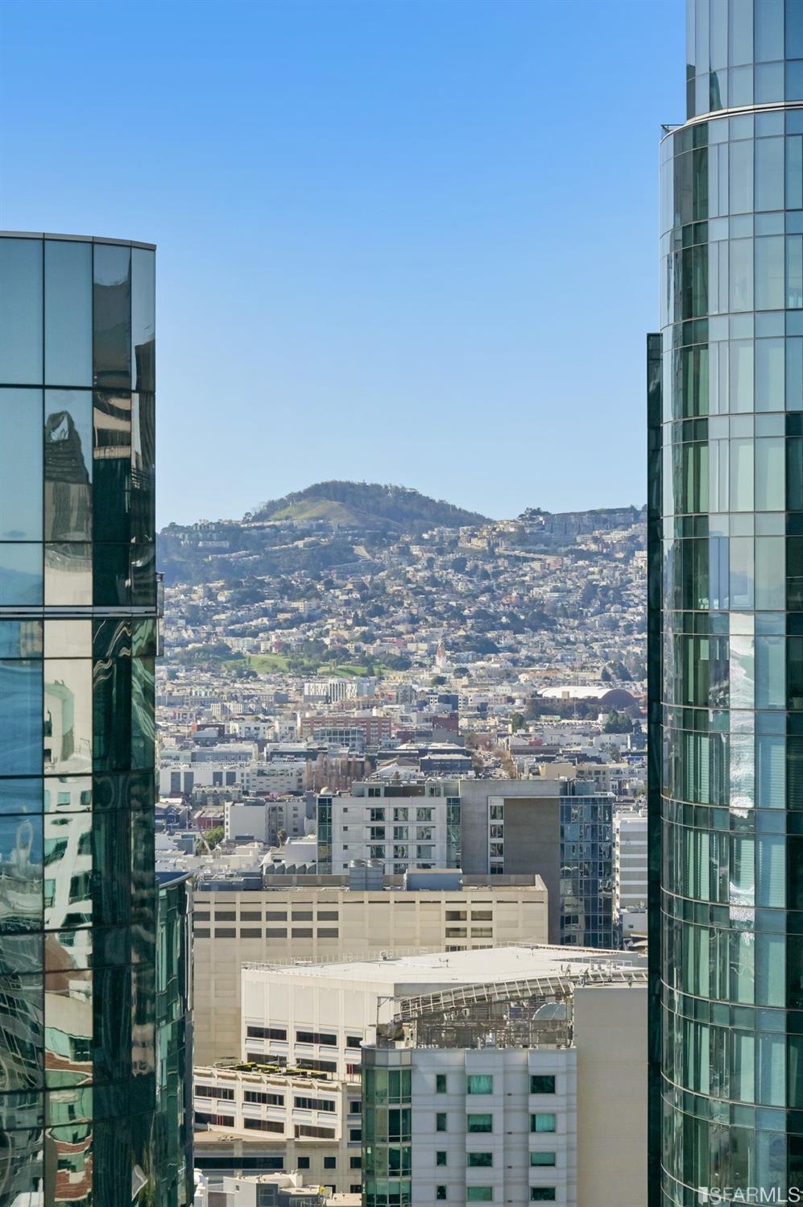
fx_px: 4187
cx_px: 402
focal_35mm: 125
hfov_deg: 11.0
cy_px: 604
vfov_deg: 16.4
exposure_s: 1/2000
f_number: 11
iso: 400
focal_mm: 125
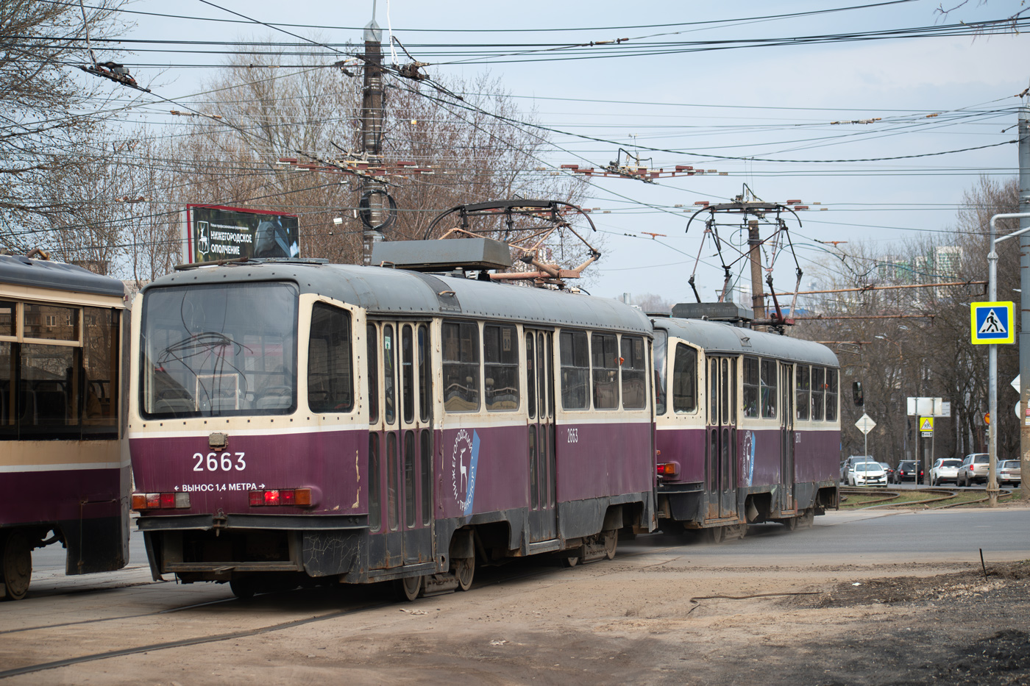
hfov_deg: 19.5
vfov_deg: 13.0
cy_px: 343
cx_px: 515
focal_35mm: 105
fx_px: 3004
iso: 160
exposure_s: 1/500
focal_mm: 70
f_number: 4.5
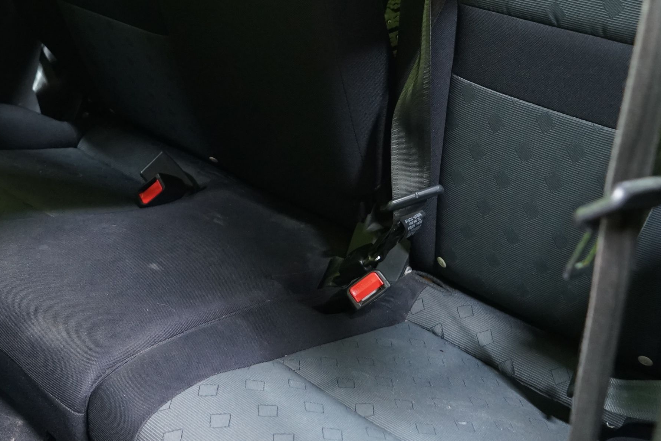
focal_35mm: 53
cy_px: 59
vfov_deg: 24.9
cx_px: 175
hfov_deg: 36.7
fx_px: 973
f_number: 4.5
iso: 2000
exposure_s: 1/20
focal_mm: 24
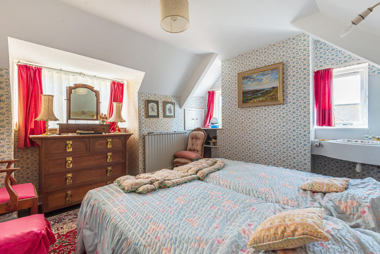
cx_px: 190
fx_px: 169
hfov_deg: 96.7
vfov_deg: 73.8
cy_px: 127
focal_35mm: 16
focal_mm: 16
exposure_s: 1/60
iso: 200
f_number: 8
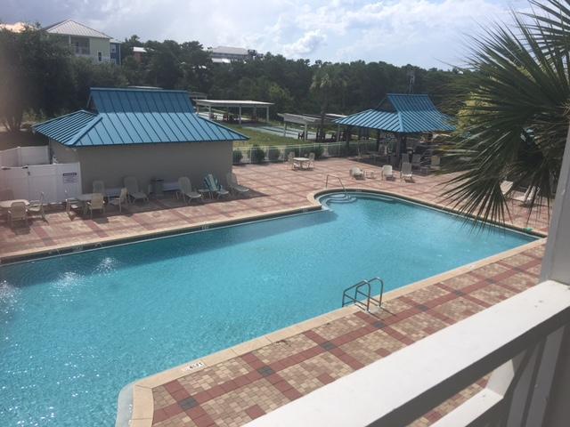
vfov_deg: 48.2
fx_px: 478
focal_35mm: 29
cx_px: 285
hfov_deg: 61.7
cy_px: 214
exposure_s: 1/2481
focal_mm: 4.15
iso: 25
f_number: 2.2
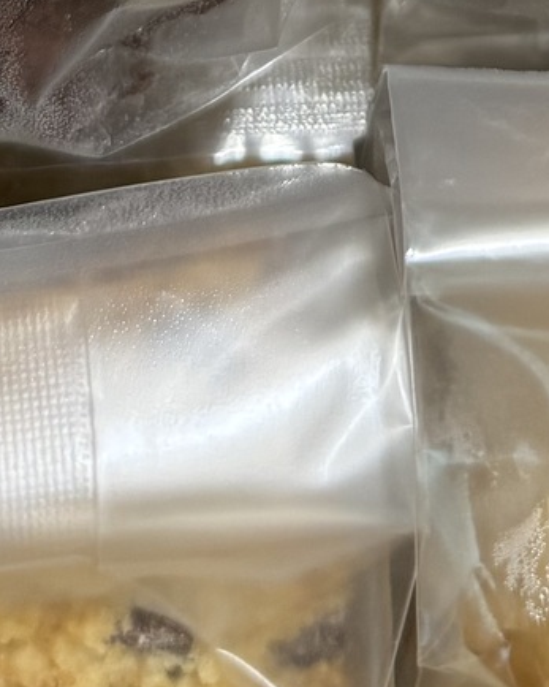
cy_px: -526
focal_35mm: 108
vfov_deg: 15.4
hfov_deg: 14.2
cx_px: 375
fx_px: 2194
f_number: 1.78
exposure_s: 1/50
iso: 200
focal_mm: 6.76
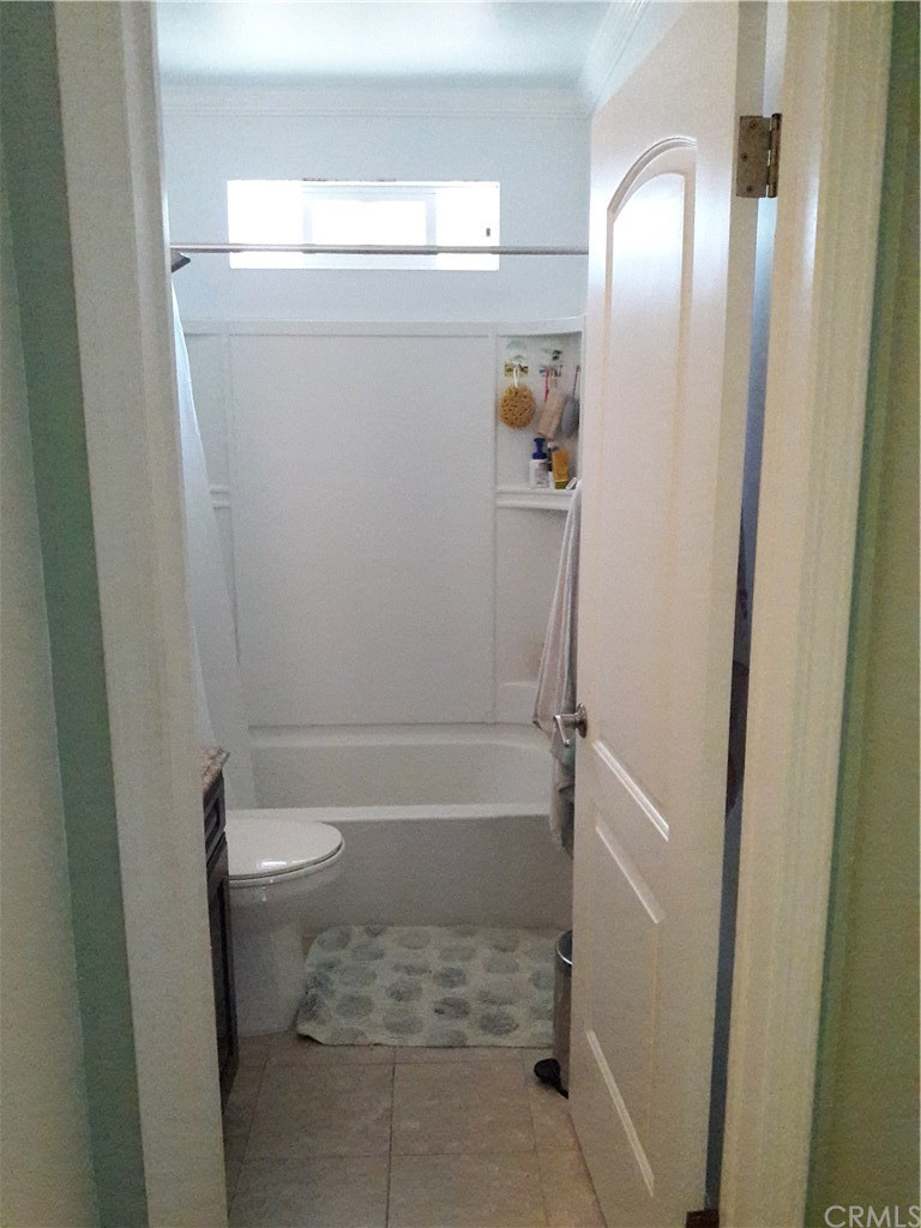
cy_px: 614
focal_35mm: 28
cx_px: 460
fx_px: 993
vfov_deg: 63.4
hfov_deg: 49.7
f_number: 1.9
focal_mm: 3.7
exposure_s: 1/280
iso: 800
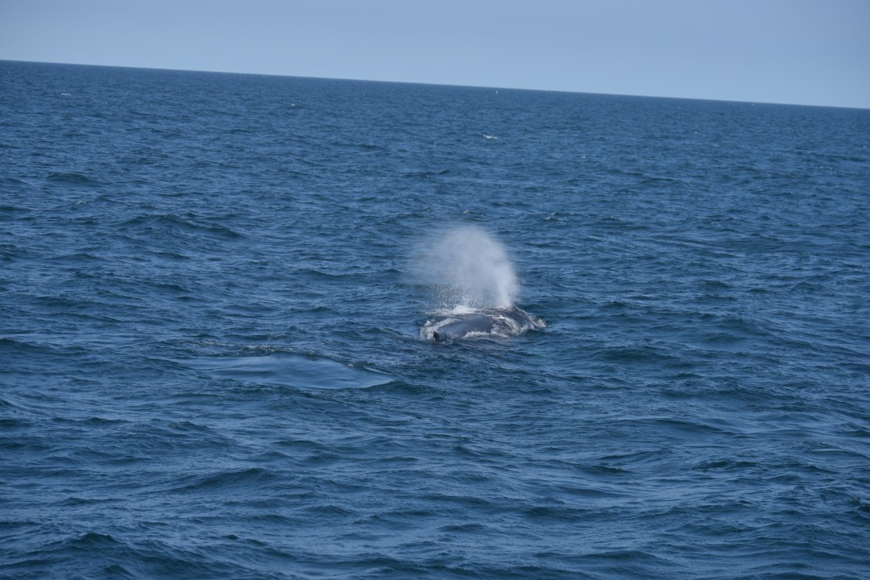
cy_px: 290
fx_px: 3625
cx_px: 435
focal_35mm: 150
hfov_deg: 13.7
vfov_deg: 9.1
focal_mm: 100
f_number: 5.6
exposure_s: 1/1600
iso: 200
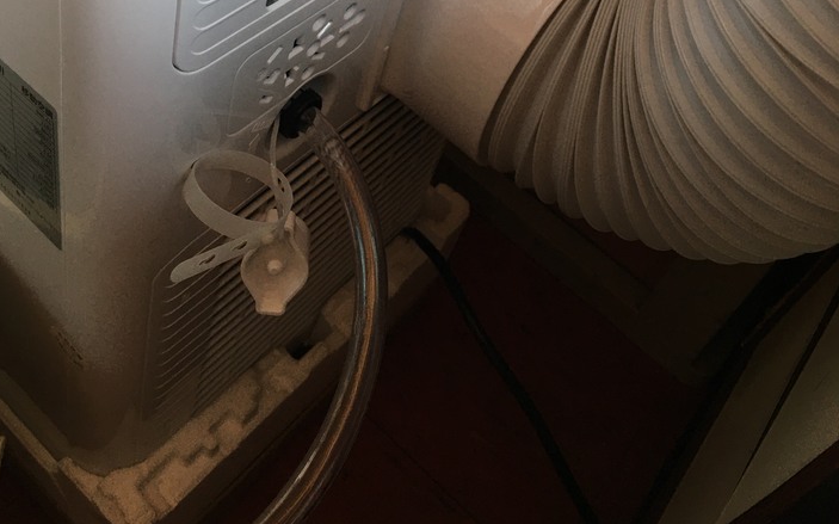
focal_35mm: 42
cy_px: -10
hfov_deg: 47.2
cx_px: 411
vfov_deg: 28.5
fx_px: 960
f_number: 2.2
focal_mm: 4.15
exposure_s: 1/30
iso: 25
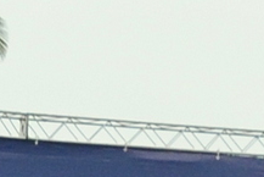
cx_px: -55
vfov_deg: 5.2
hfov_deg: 8.4
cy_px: 649
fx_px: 1783
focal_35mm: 243
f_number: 4
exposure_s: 1/1000
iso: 450
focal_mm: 22
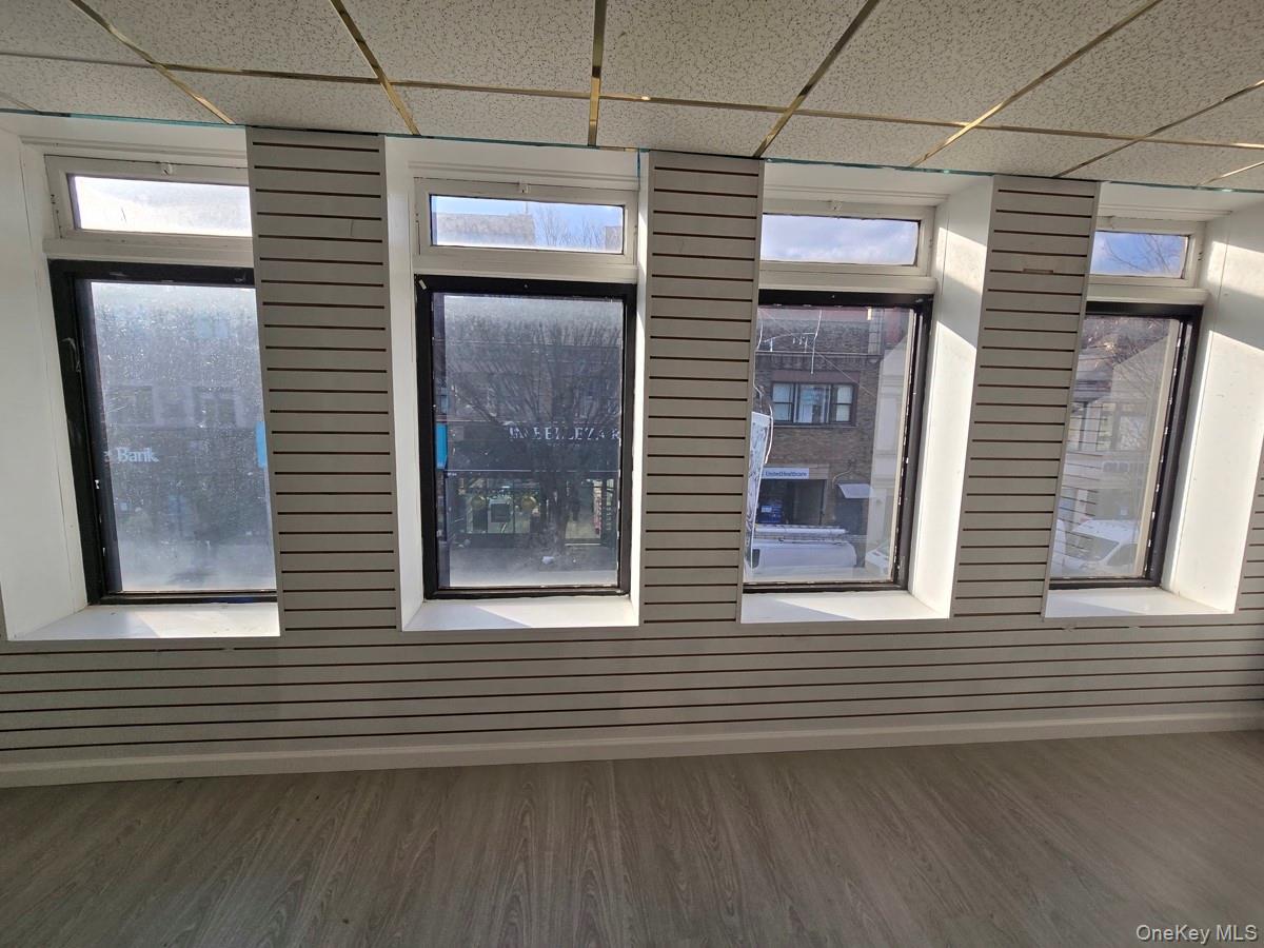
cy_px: 474
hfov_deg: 106.2
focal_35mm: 13
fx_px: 475
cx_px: 632
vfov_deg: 89.9
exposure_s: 1/1354
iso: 50
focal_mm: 2.2
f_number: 2.2
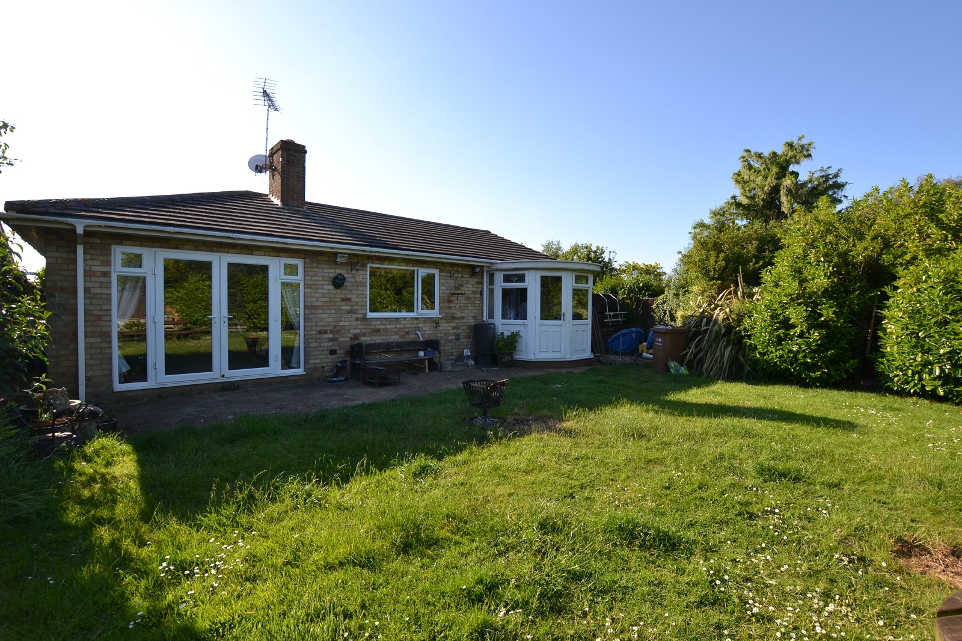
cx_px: 481
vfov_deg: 77.3
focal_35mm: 15
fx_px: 401
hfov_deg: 100.4
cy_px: 320
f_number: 6.3
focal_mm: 10
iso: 100
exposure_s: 1/125
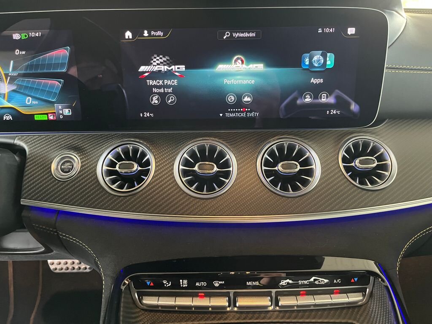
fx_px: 324
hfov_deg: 67.3
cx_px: 216
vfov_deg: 53.1
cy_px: 162
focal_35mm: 26
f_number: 1.6
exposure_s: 1/40
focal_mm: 5.1
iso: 640
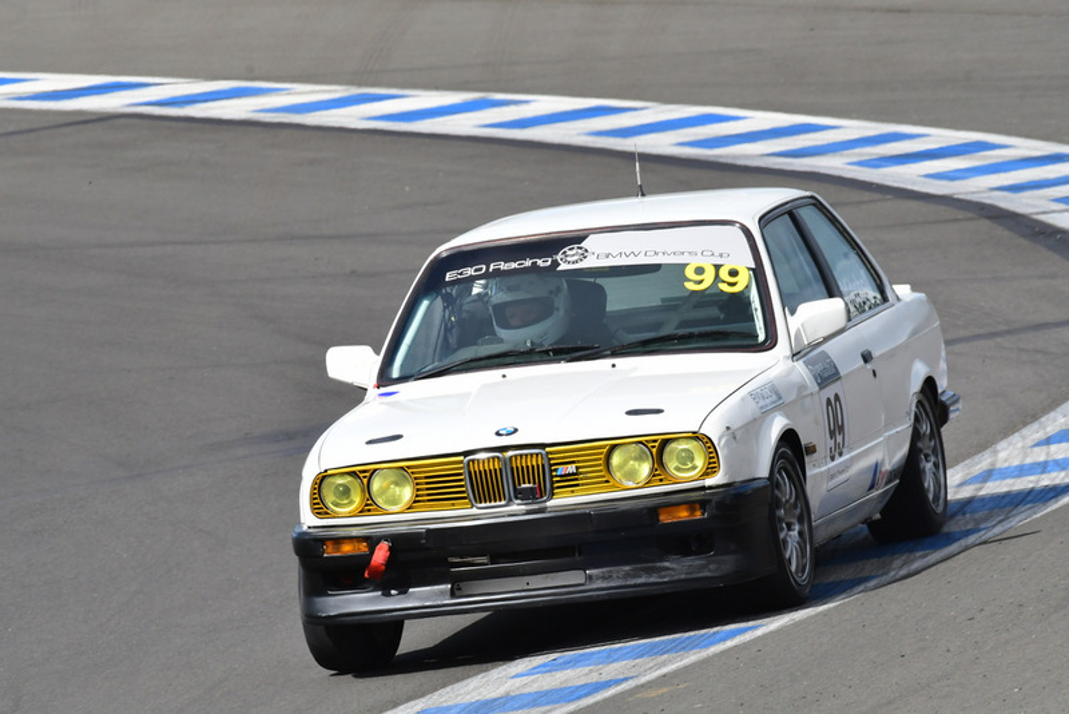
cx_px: 534
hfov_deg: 3.3
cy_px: 357
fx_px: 18713
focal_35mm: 630
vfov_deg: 2.2
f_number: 13
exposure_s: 1/640
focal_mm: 420
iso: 640
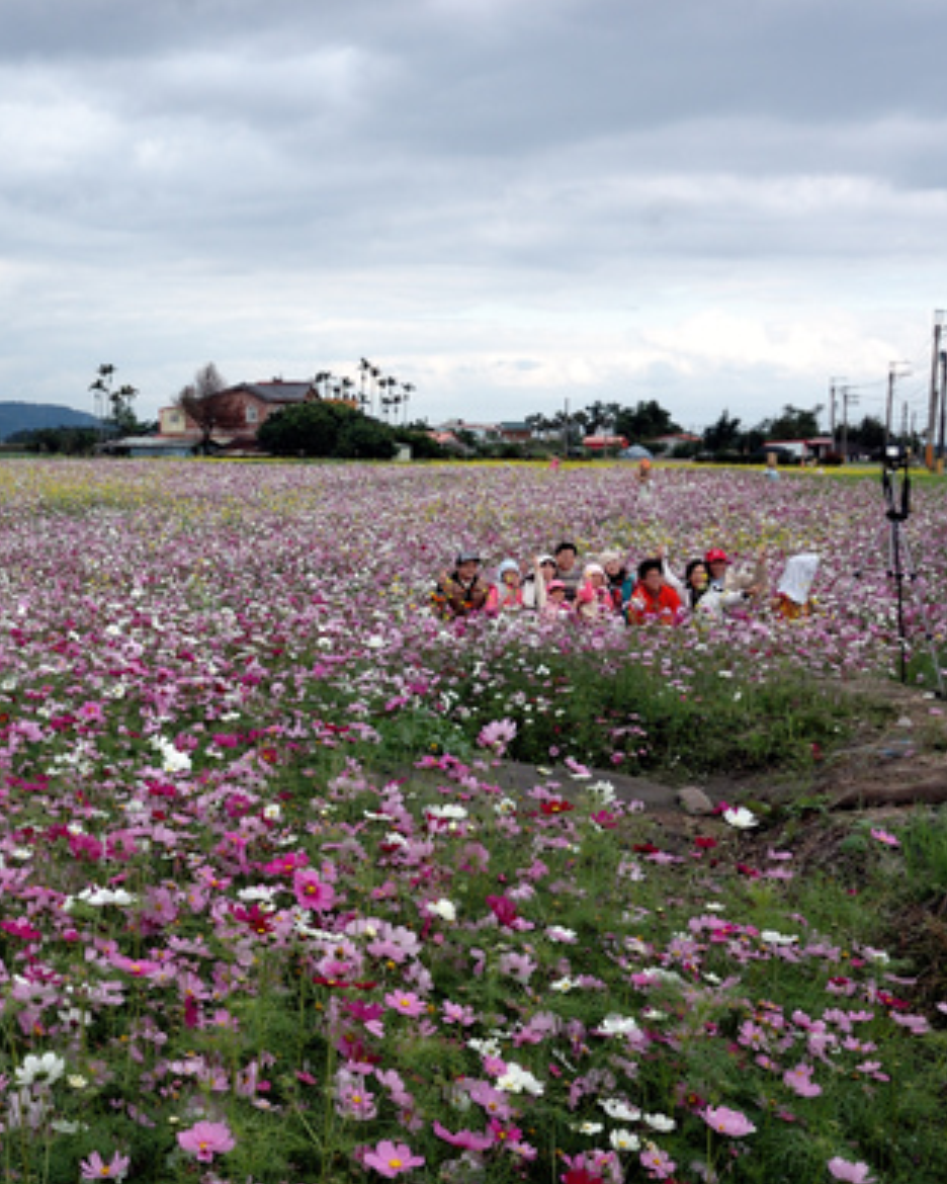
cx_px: 97
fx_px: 1822
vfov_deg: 36.0
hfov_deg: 28.1
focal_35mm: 52
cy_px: 597
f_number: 8
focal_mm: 24
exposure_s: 1/200
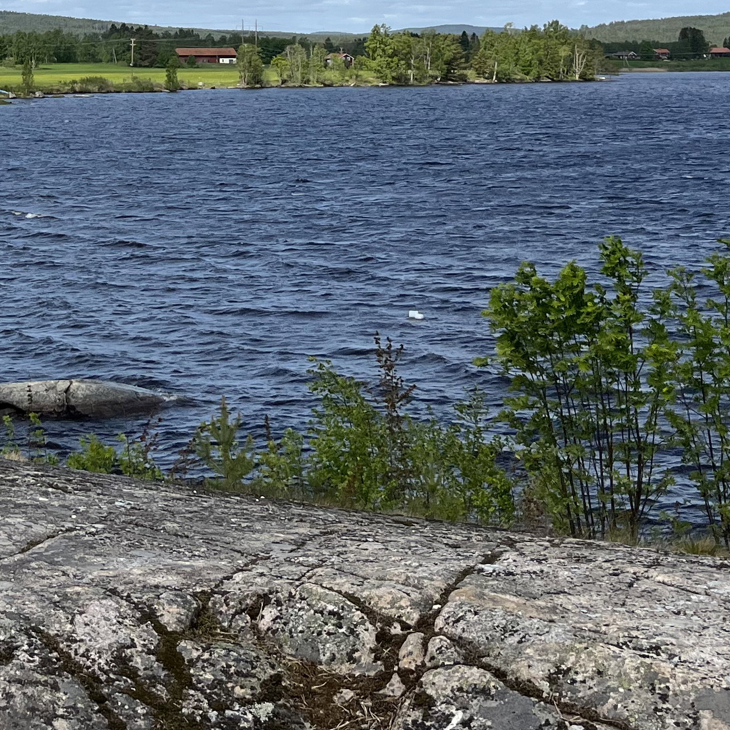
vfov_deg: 22.8
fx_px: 1694
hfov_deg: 24.0
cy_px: -88
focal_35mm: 71
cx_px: 150
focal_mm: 5.1
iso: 50
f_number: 1.6
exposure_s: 1/6494
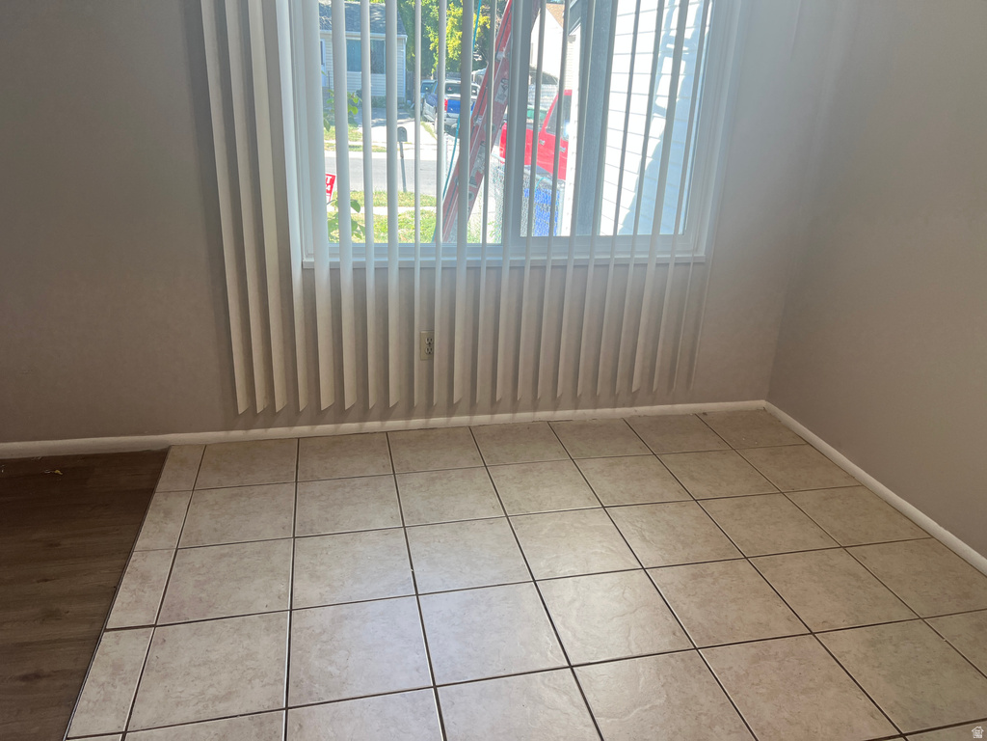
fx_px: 741
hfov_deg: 67.3
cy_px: 370
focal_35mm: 26
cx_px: 494
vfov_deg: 53.1
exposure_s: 1/189
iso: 50
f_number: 1.5
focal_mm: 5.7
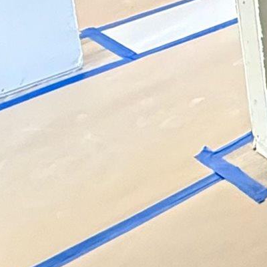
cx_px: 583
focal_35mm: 95
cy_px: -162
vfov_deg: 16.3
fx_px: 829
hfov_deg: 14.3
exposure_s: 1/60
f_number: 2.2
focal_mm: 2.22
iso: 640
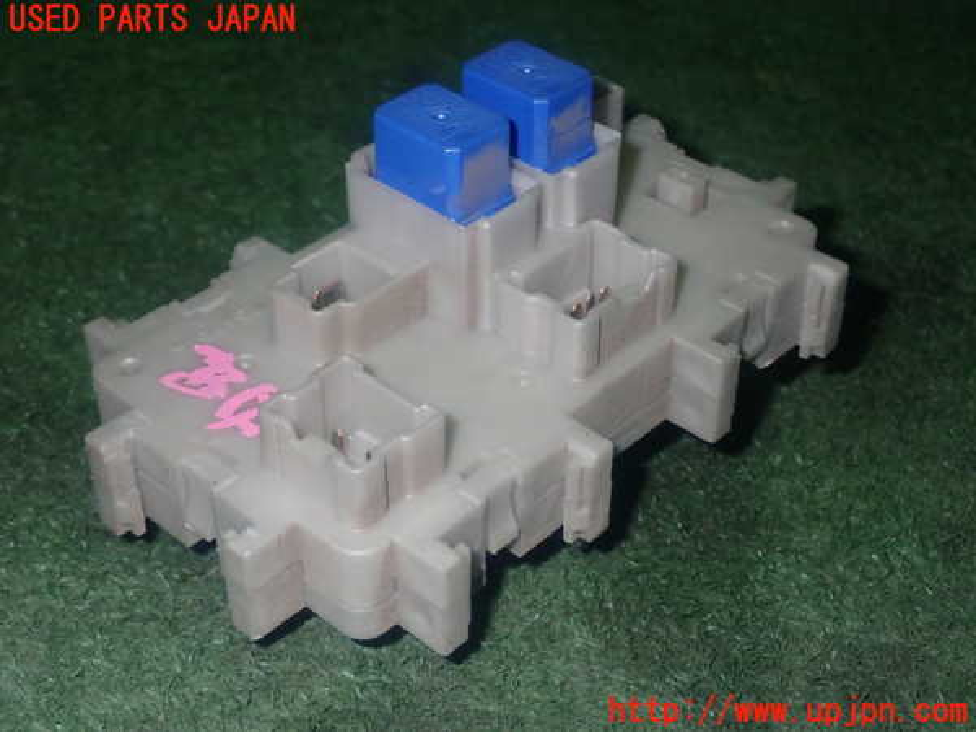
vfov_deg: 25.2
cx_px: 488
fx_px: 1635
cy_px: 366
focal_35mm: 58
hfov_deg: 33.2
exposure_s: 1/60
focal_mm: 10.35
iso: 800
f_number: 10
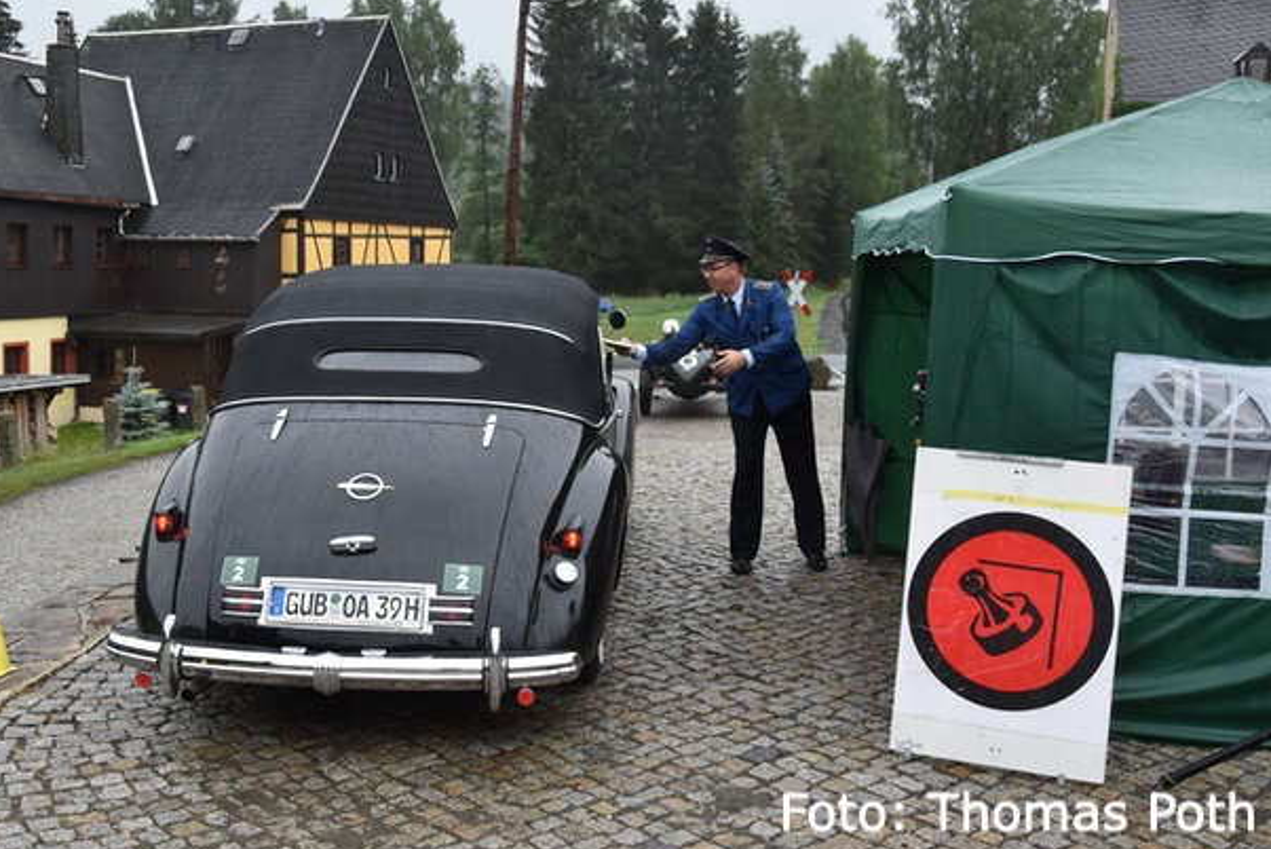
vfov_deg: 33.4
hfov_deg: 48.2
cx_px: 524
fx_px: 1413
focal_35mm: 40
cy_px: 379
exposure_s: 1/160
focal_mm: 22
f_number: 7.1
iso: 450
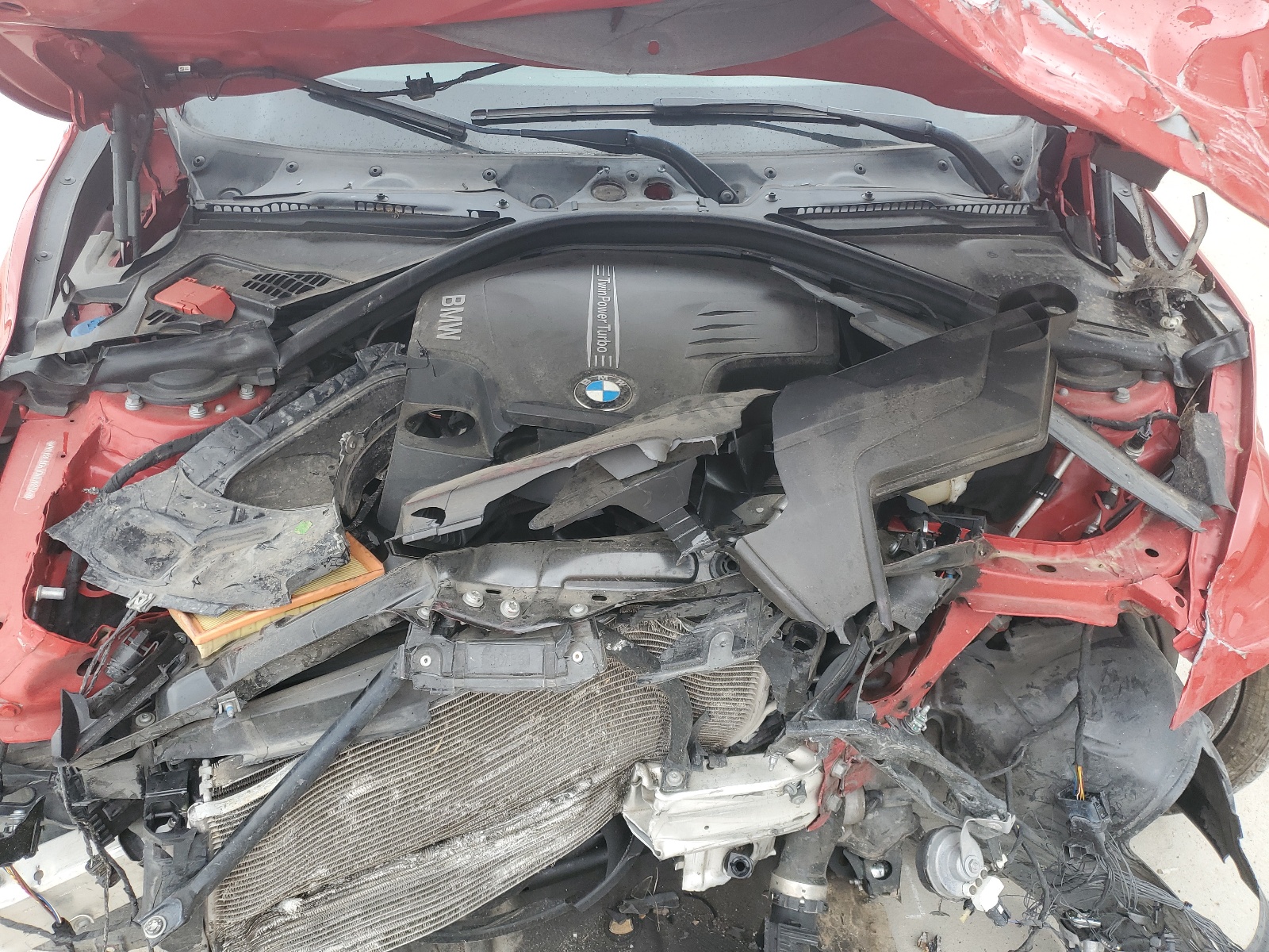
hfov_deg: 67.3
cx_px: 634
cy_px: 476
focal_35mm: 26
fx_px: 953
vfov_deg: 53.1
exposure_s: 1/167
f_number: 1.5
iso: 50
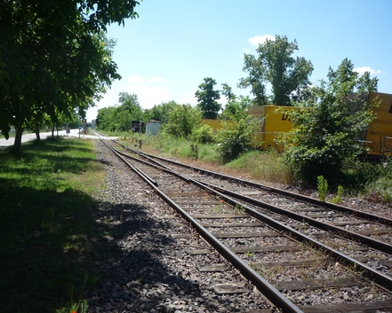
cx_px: 185
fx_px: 395
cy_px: 158
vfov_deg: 43.4
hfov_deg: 52.8
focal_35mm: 34
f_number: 4
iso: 100
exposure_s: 1/400
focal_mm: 5.2
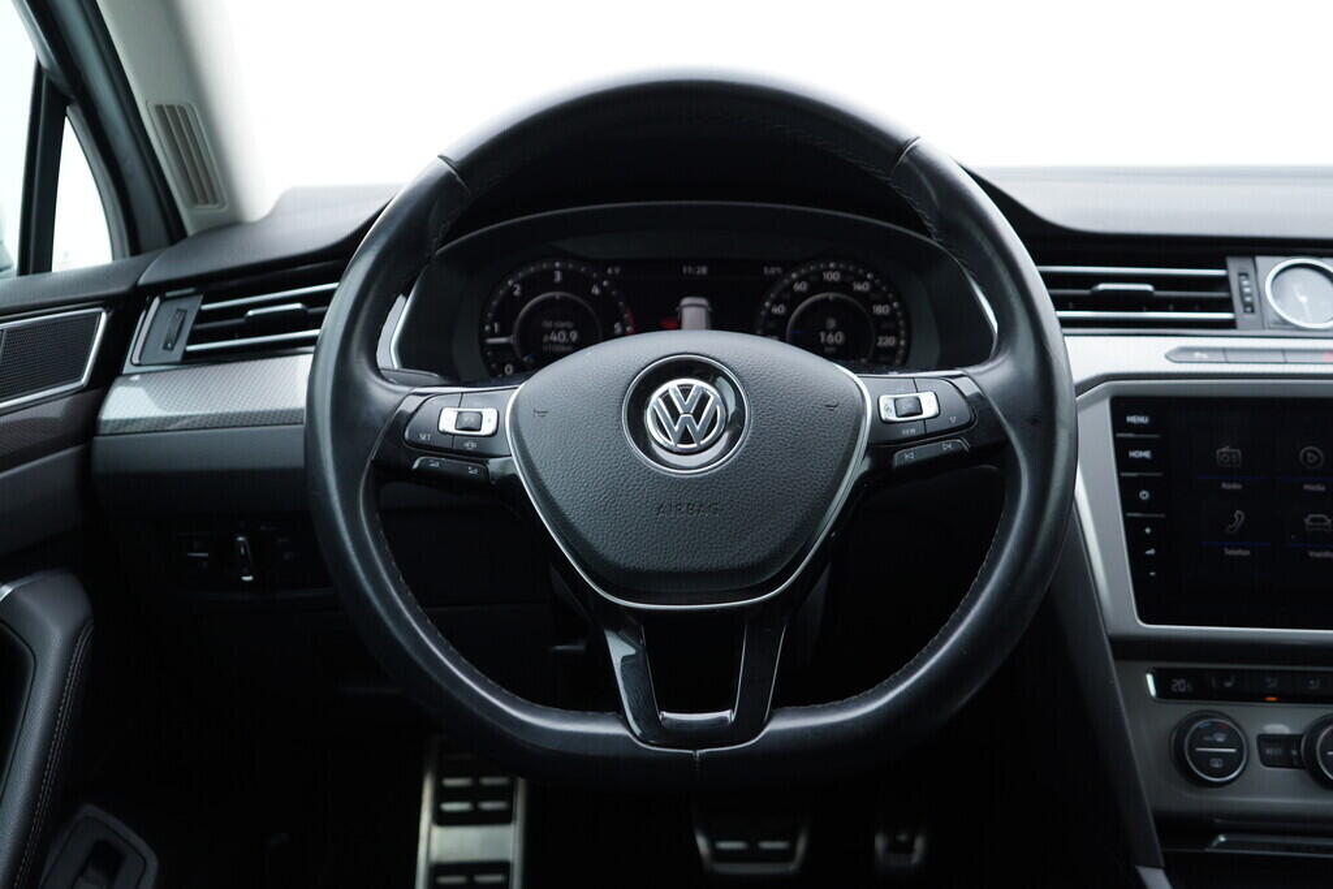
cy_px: 444
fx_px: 1333
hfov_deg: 53.1
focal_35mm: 36
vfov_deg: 36.9
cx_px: 666
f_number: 2.8
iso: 160
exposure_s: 1/40
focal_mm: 24
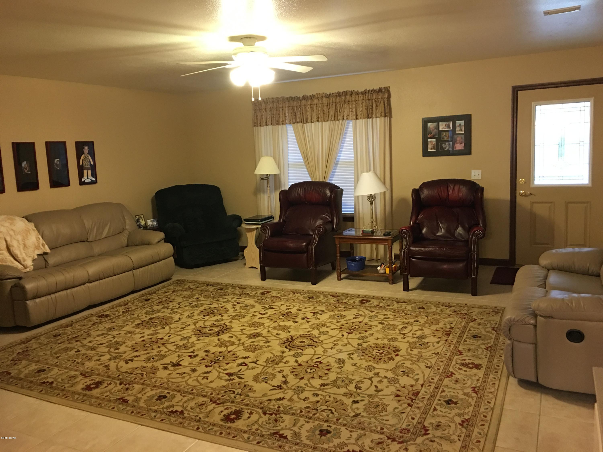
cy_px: 226
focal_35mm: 29
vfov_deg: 48.2
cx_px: 302
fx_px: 505
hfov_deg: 61.7
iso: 100
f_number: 2.2
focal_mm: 4.15
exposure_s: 1/10
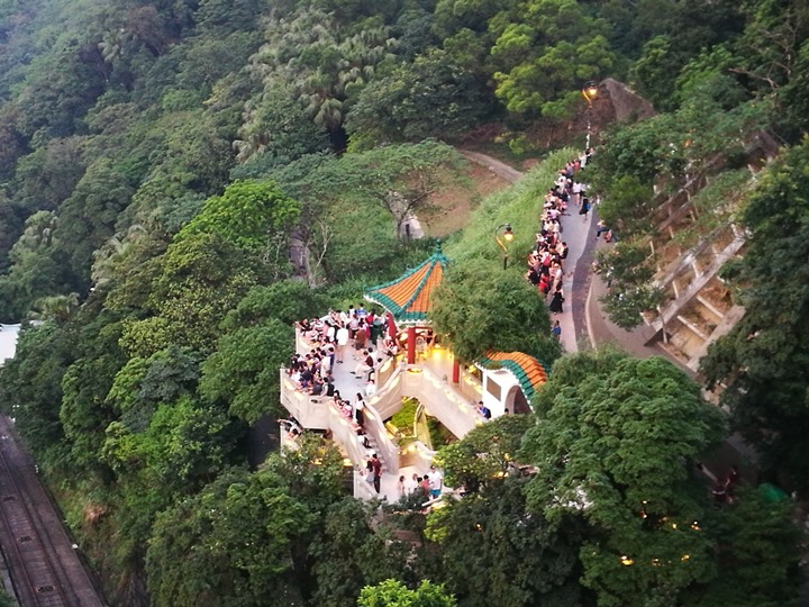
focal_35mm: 70
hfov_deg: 27.8
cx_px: 404
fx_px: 1636
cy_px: 304
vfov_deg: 21.0
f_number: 2.2
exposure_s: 1/24
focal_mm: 4.5
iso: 500
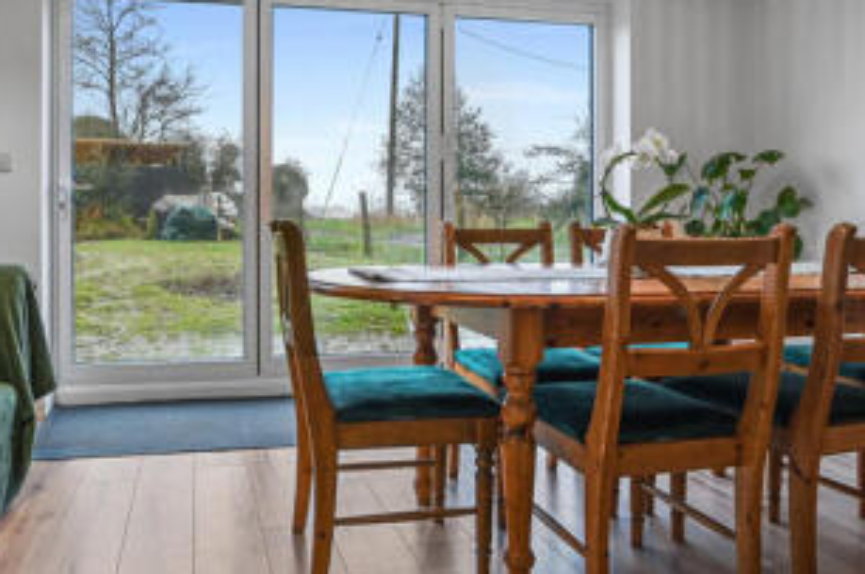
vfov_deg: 43.2
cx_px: 348
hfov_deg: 61.5
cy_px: 223
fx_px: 720
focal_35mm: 30
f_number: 8
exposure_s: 1/3
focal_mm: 14
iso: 400
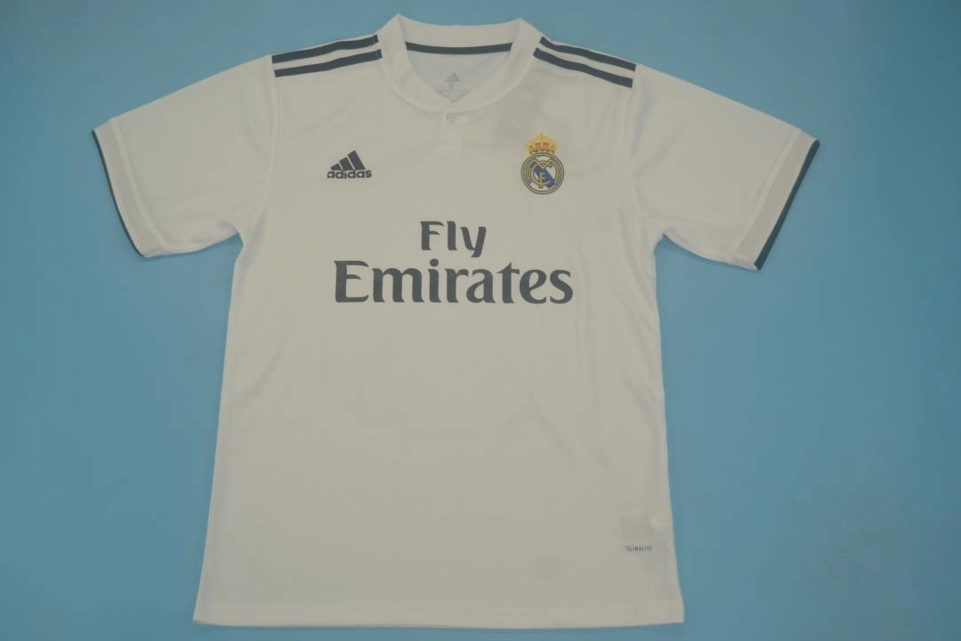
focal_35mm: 39
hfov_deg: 49.6
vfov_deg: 34.2
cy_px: 320
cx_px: 480
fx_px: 1041
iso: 200
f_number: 4.5
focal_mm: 26
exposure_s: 1/200
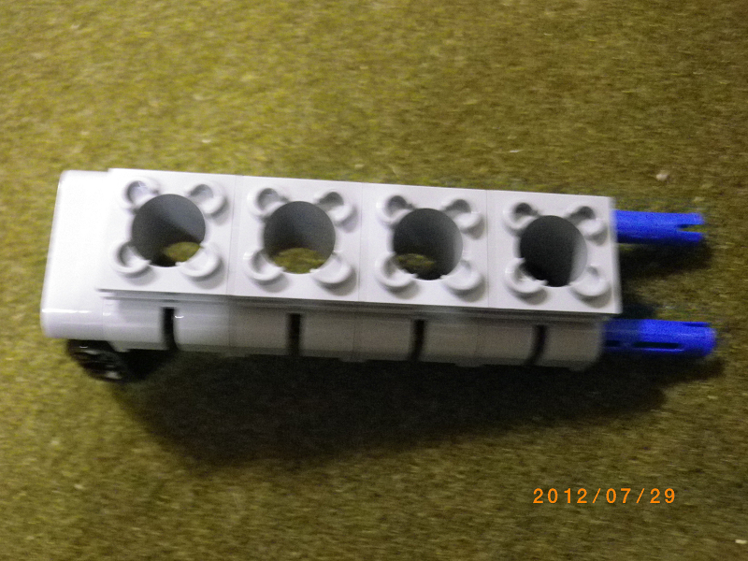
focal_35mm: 41
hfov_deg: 45.8
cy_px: 280
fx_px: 886
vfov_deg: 35.1
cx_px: 374
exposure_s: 1/6
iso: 800
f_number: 3.9
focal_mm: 7.3
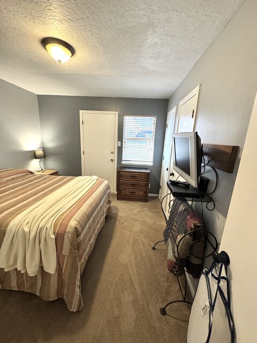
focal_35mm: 14
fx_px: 139
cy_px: 172
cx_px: 128
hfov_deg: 85.7
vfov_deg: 102.1
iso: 320
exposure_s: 1/60
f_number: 2.2
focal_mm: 2.22
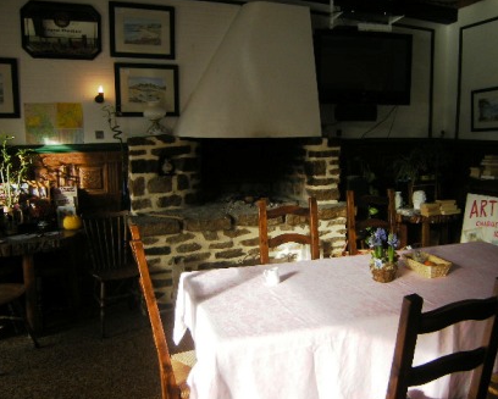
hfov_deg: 58.7
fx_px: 442
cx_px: 269
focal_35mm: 30
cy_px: 200
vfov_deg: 48.6
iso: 64
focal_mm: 4.7
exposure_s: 1/171
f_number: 2.8
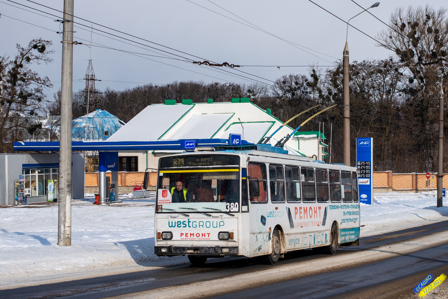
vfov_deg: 27.0
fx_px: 622
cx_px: 224
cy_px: 150
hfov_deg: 39.6
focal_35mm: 50
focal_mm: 50
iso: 100
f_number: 5.6
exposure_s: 1/1000
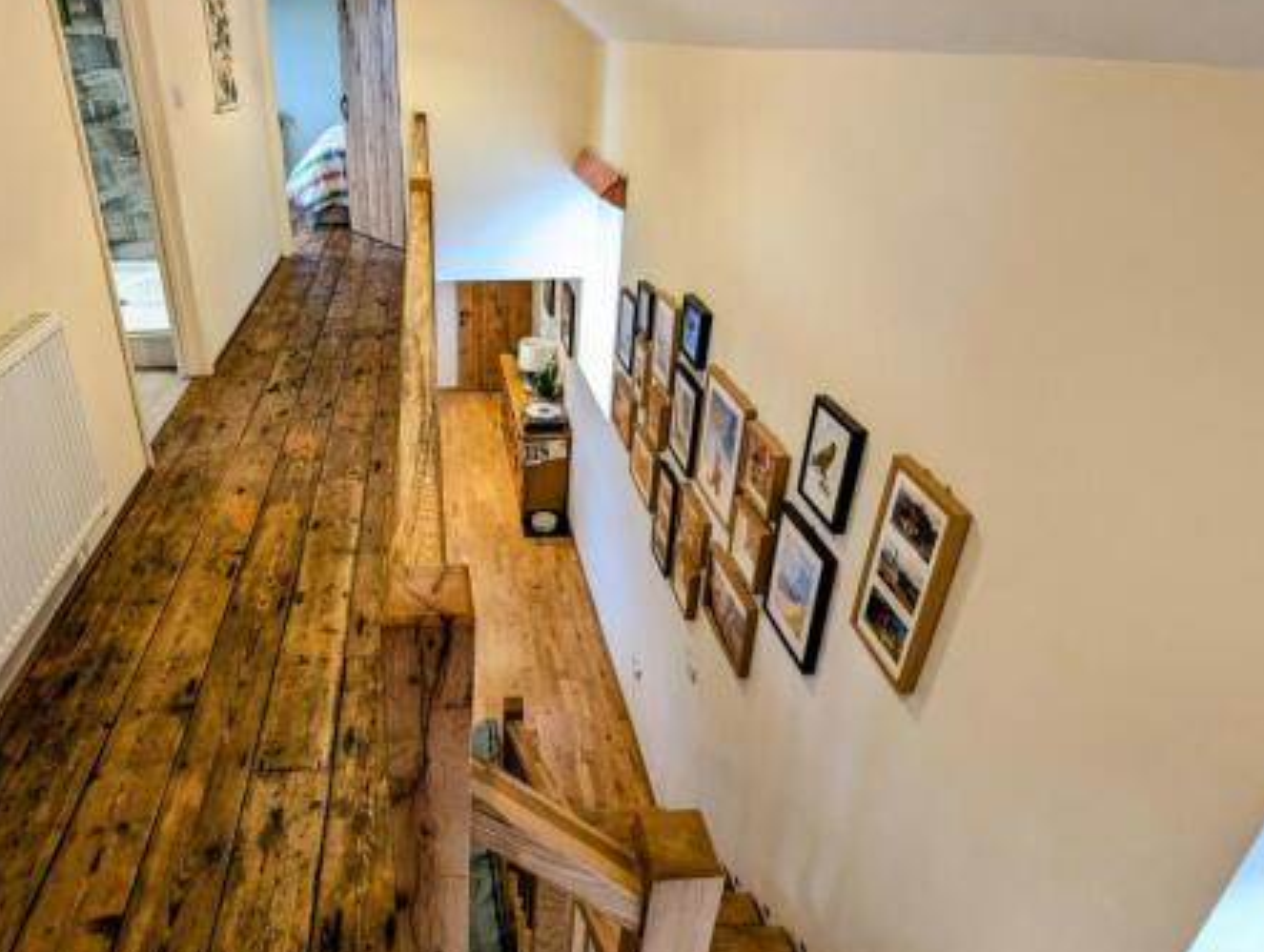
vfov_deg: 63.3
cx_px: 492
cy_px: 407
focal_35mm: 21
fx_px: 768
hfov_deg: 77.8
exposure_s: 1/33.3
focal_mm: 2.35
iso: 426
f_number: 2.2
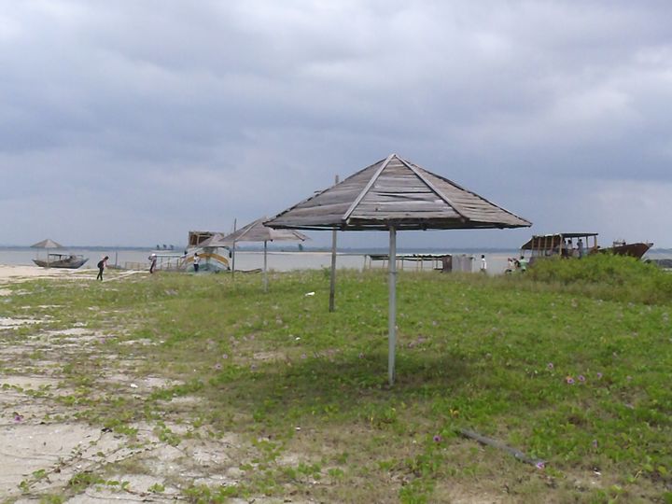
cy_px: 252
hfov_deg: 49.0
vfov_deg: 37.7
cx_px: 336
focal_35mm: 38
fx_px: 738
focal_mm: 6.83
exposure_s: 1/640
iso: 800
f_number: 13
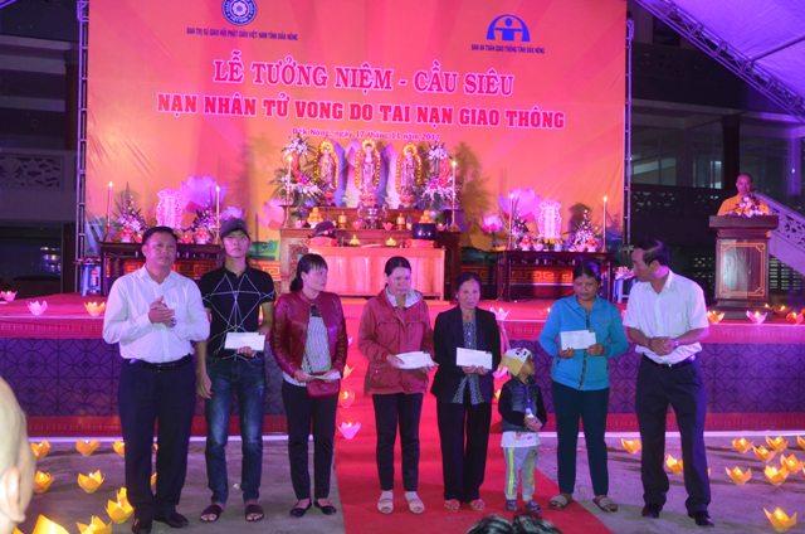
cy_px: 267
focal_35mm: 36
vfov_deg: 36.7
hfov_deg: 53.2
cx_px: 402
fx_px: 803
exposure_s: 1/60
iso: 2500
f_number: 6.3
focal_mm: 24
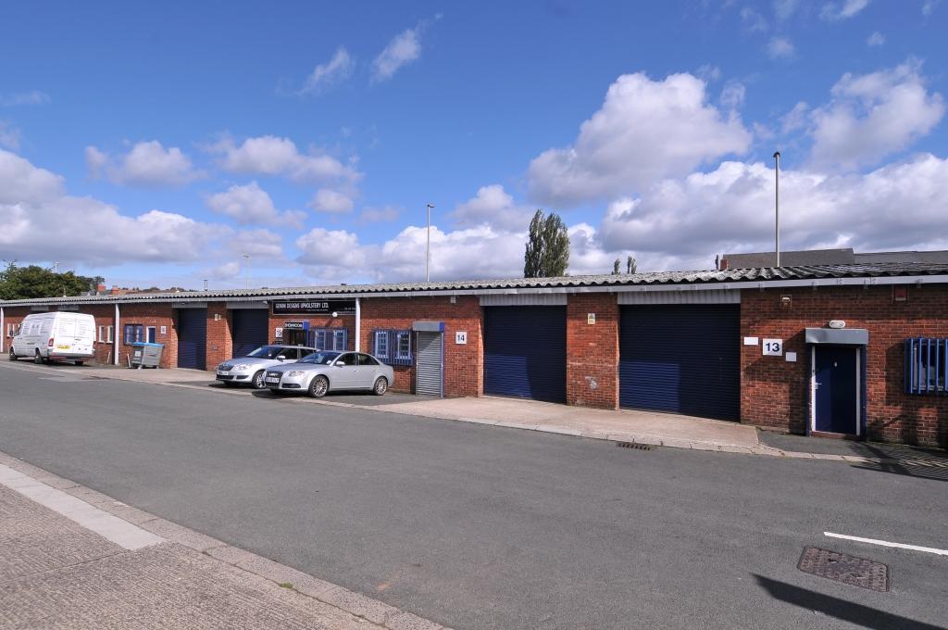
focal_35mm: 18
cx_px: 474
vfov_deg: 67.2
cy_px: 315
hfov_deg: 90.1
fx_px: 473
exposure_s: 1/640
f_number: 9
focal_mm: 12
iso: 200
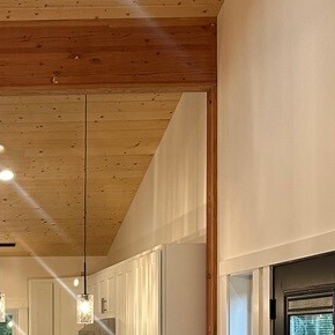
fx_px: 821
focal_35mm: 75
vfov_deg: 22.1
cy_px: 340
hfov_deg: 21.2
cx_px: -82
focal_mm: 6.86
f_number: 1.78
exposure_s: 1/120
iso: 200
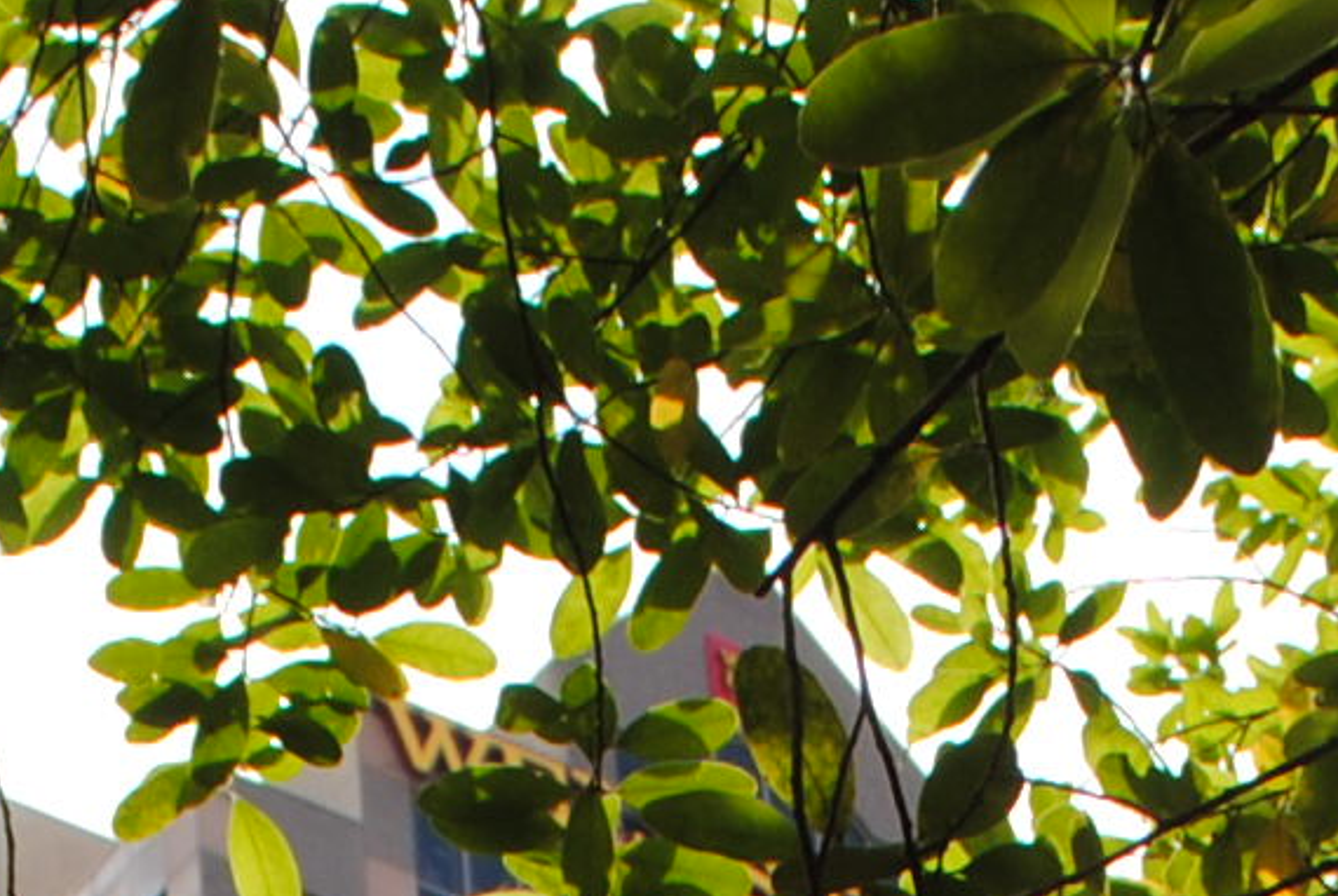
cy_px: 2939
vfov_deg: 5.7
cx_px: 758
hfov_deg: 9.2
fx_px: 8338
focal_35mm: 224
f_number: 8
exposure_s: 1/200
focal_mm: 22
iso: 100
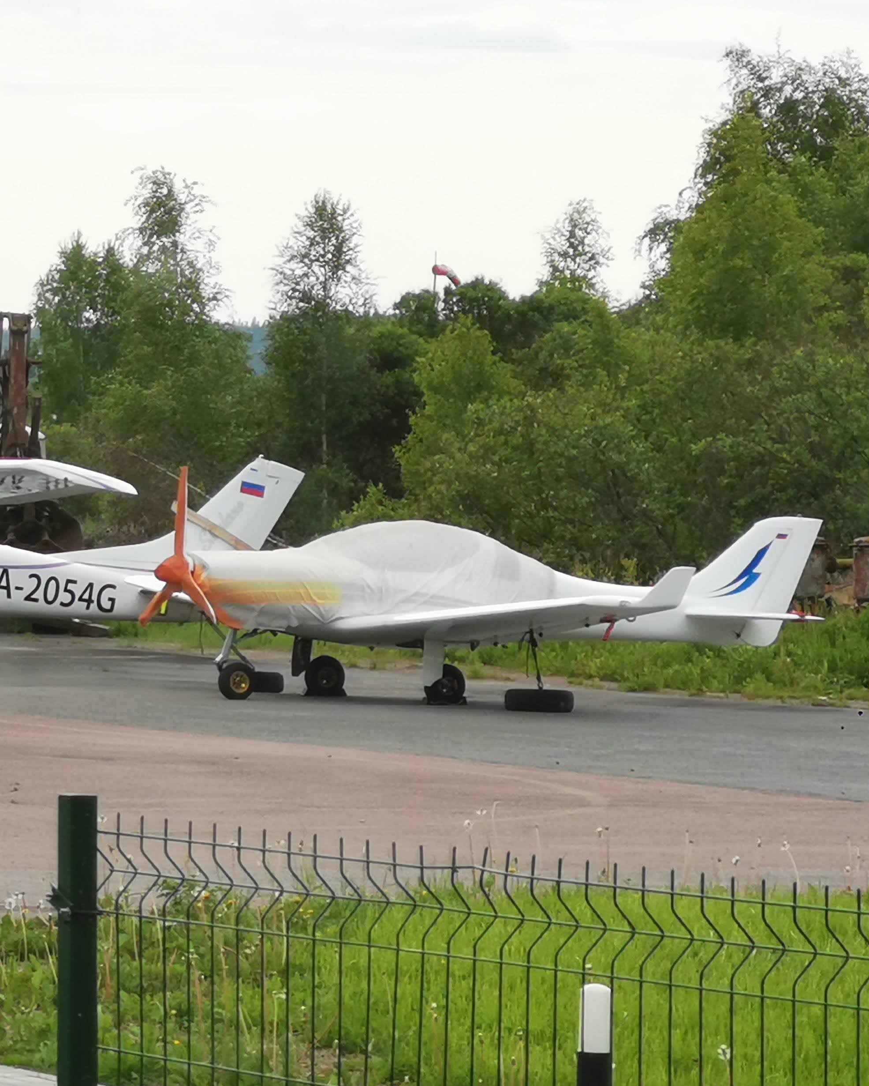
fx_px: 6623
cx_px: 0
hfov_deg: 7.5
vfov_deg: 9.4
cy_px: 580
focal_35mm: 206
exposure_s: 1/256
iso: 50
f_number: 2.4
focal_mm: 7.48
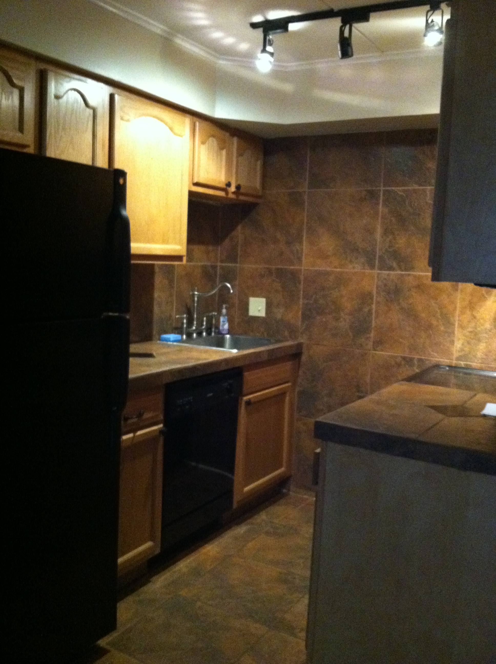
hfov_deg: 40.6
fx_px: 670
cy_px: 332
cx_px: 248
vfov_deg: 52.7
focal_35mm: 35
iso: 1000
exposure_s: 1/15
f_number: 2.8
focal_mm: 3.85
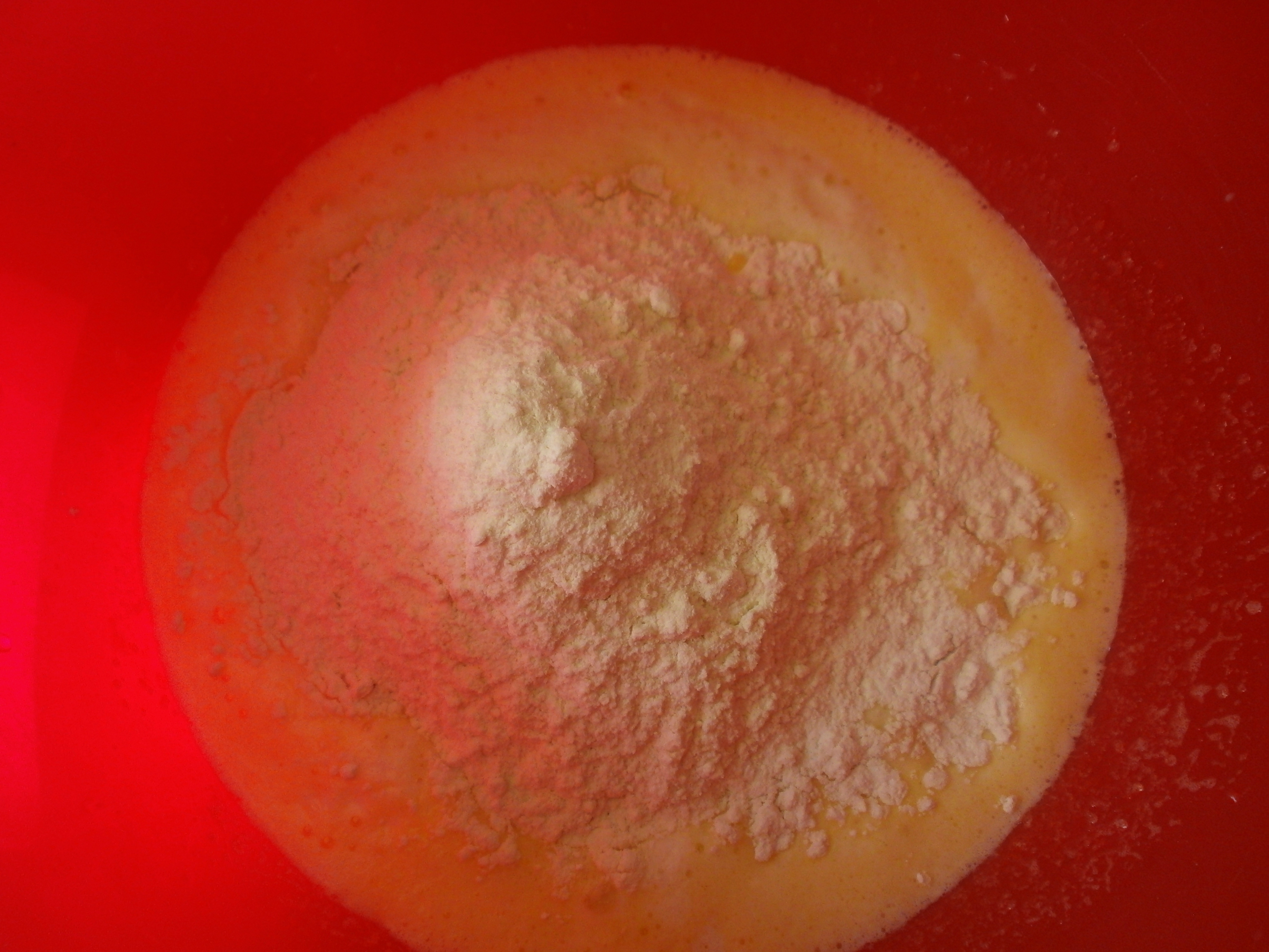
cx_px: 634
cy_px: 476
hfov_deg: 65.3
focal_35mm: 27
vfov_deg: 51.4
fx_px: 990
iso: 100
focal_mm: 4.8
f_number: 2.9
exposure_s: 1/100
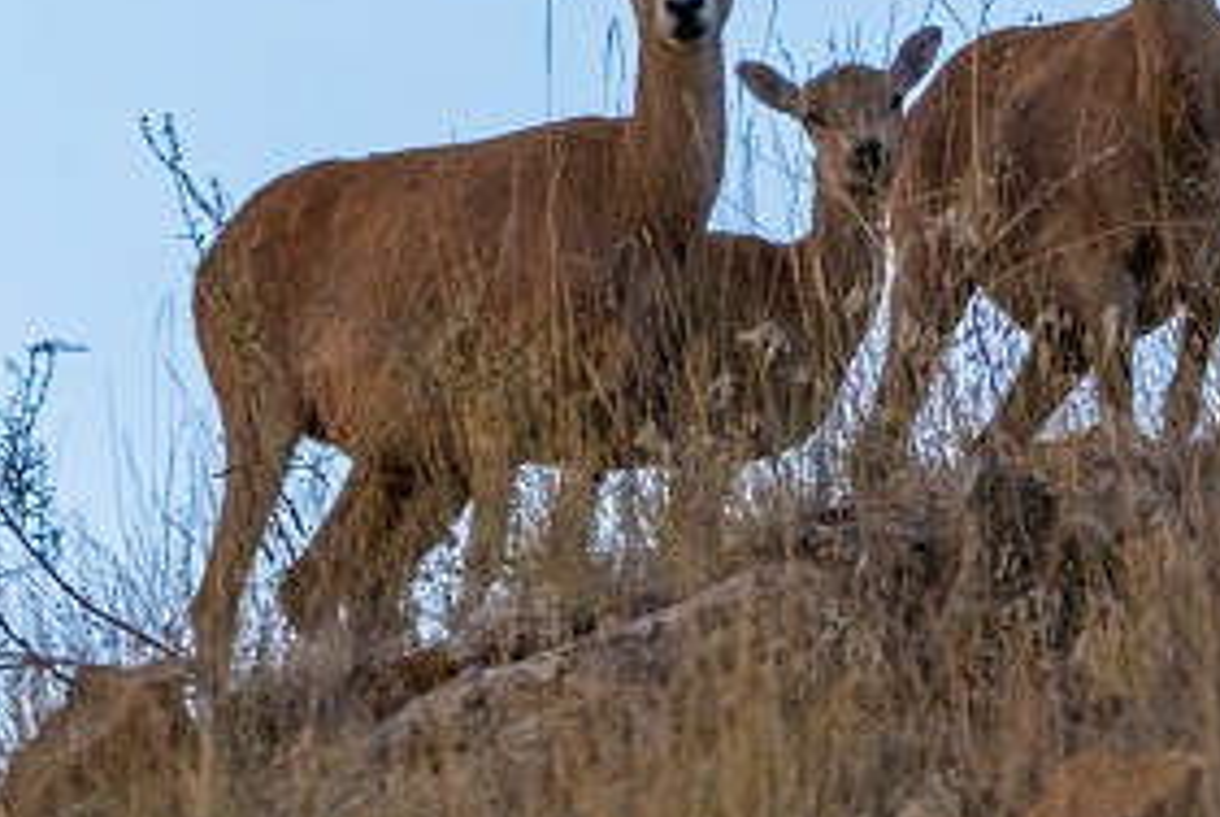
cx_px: 1255
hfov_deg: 1.4
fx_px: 51699
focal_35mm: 1524
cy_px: -30
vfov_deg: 0.9
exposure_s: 1/2000
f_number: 14
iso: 2000
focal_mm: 476.4
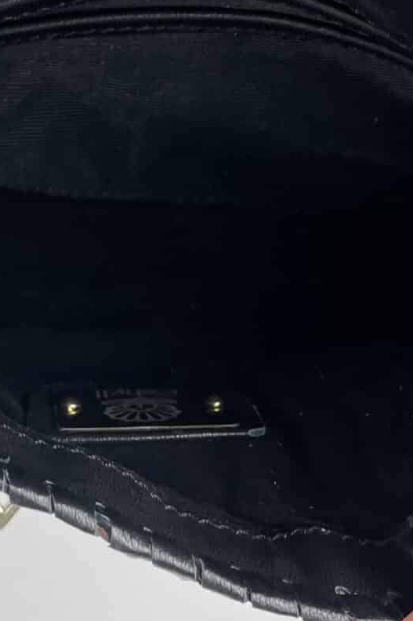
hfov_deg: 19.2
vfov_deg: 28.8
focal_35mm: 70
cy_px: 328
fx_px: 1205
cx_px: 58
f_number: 1.6
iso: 40
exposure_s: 1/100
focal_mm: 4.2
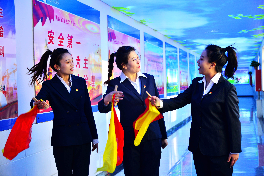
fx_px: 455
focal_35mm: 62
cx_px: 132
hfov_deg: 32.4
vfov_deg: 21.9
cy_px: 88
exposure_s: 1/125
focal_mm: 62
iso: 360
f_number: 4.8
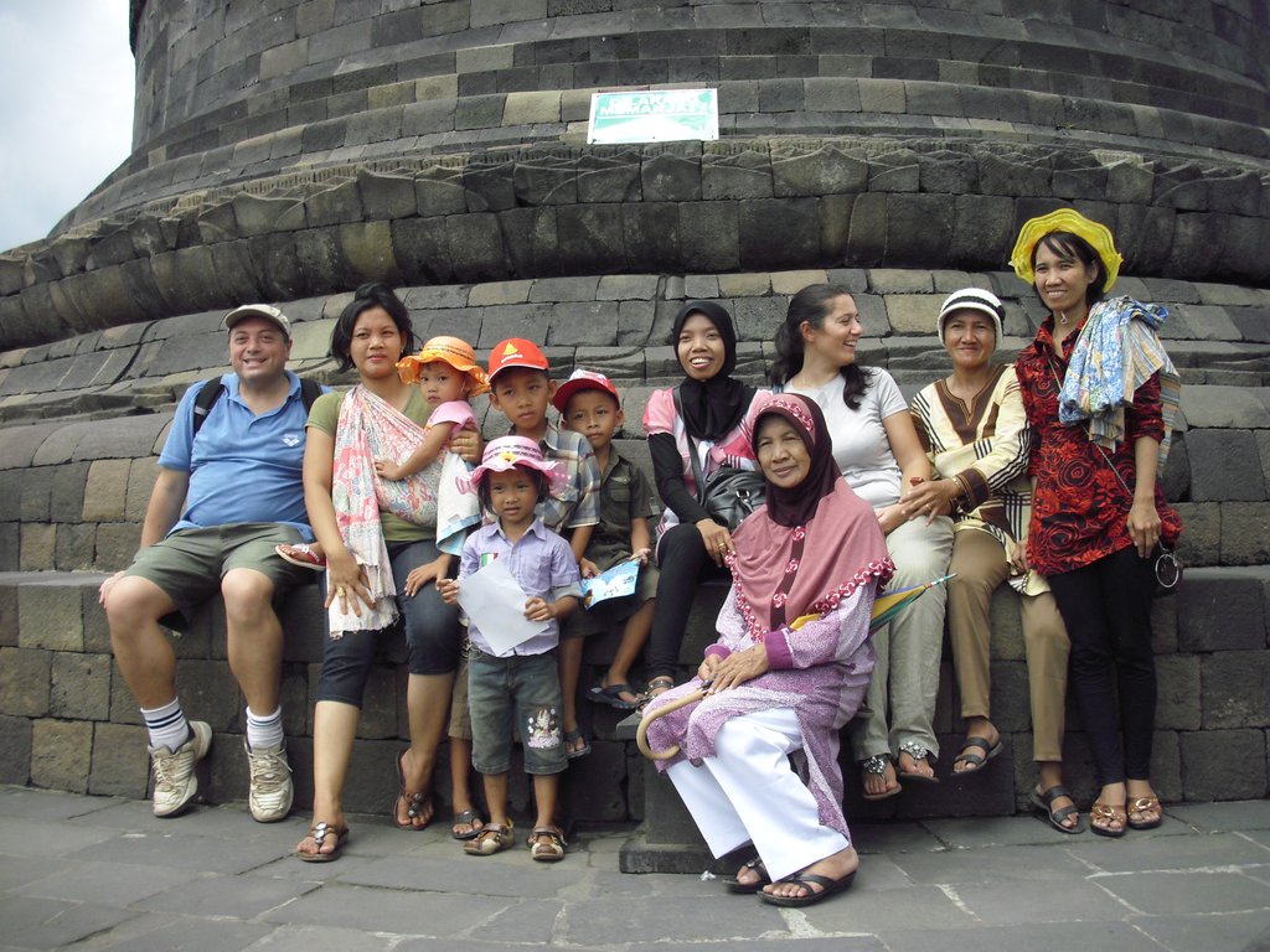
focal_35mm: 38
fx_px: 1394
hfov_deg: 49.0
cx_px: 635
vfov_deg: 37.7
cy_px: 476
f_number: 8
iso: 100
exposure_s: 1/80
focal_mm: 6.2
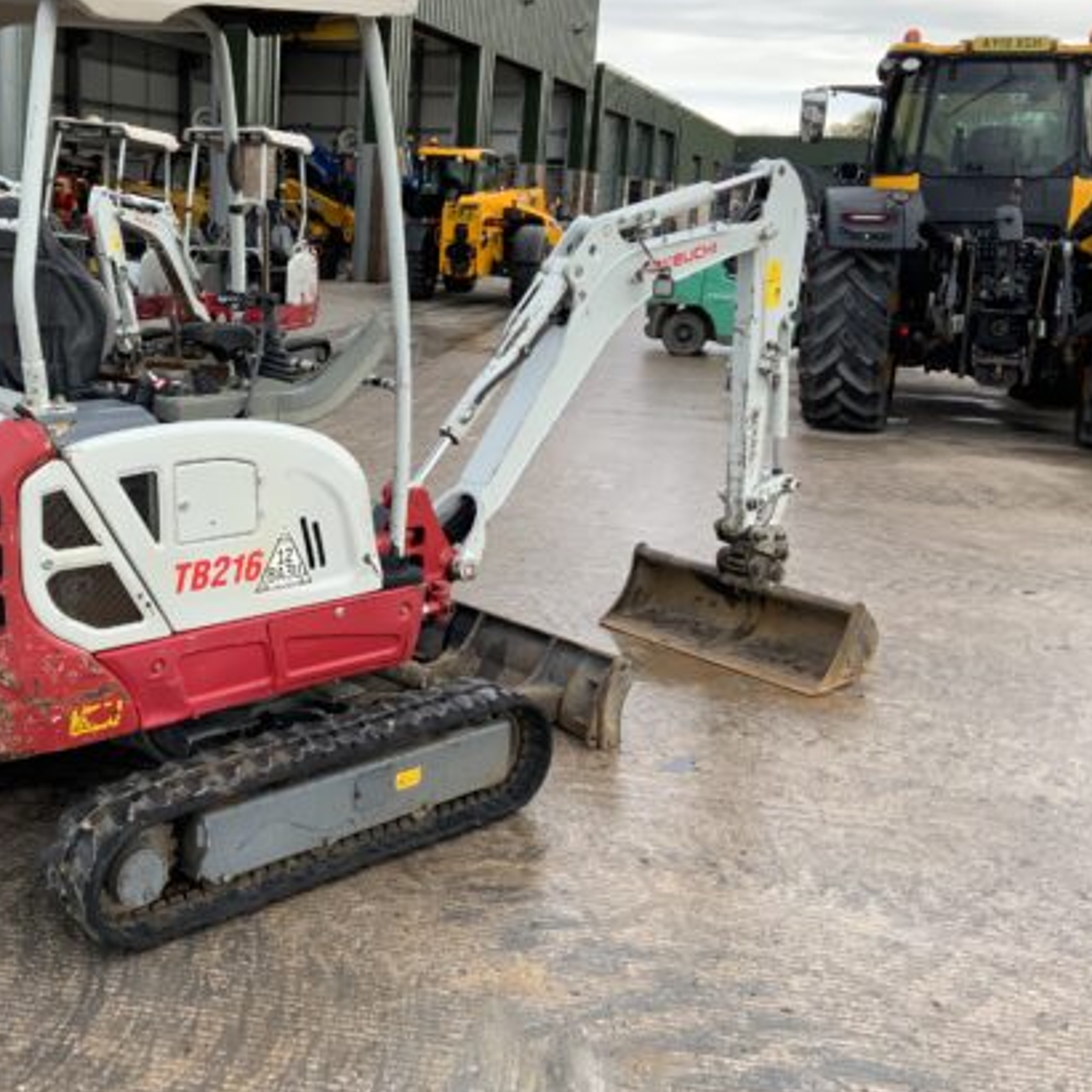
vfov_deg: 41.7
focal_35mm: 40
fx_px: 1428
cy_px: 463
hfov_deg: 41.0
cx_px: 312
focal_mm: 3
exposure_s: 1/168
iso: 16
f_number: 1.8
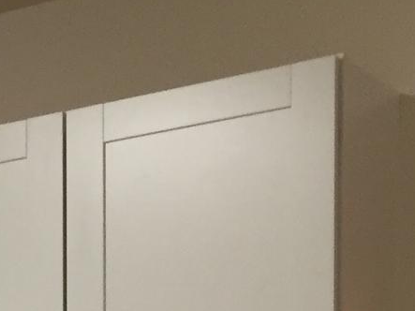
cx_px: -471
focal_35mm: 134
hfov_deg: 12.5
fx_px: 1606
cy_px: 680
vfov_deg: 10.0
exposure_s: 1/30
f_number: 2.2
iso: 50
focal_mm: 4.15
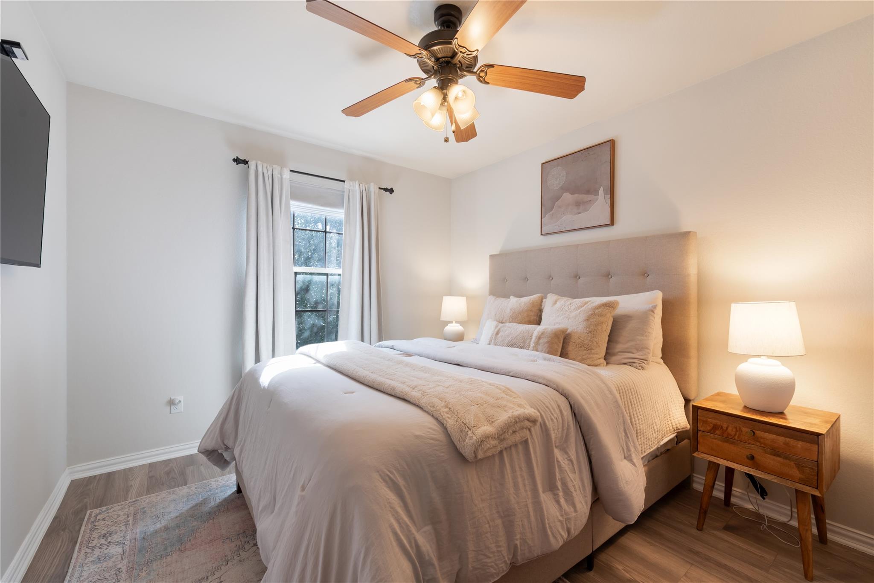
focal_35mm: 15
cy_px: 292
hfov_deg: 100.4
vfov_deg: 77.3
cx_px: 437
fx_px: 364
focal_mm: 15
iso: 400
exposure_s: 1/10
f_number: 8
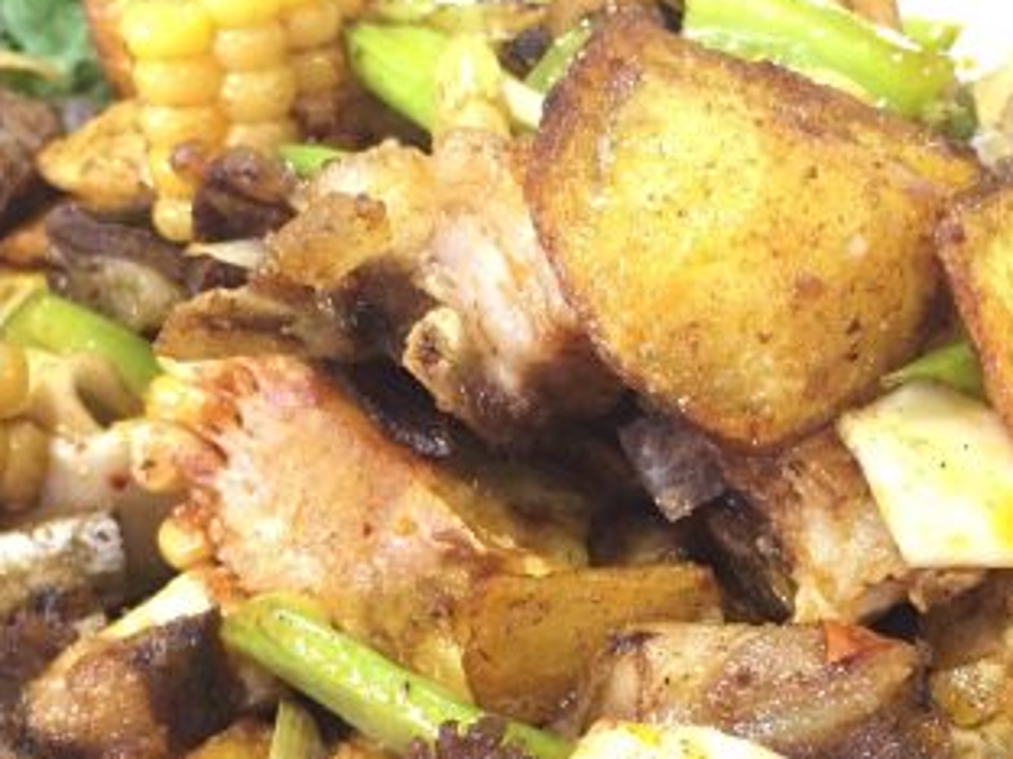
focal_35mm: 65
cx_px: 610
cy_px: 621
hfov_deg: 29.7
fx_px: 1902
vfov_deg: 22.3
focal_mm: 4.15
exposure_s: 1/17
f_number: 2.2
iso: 400
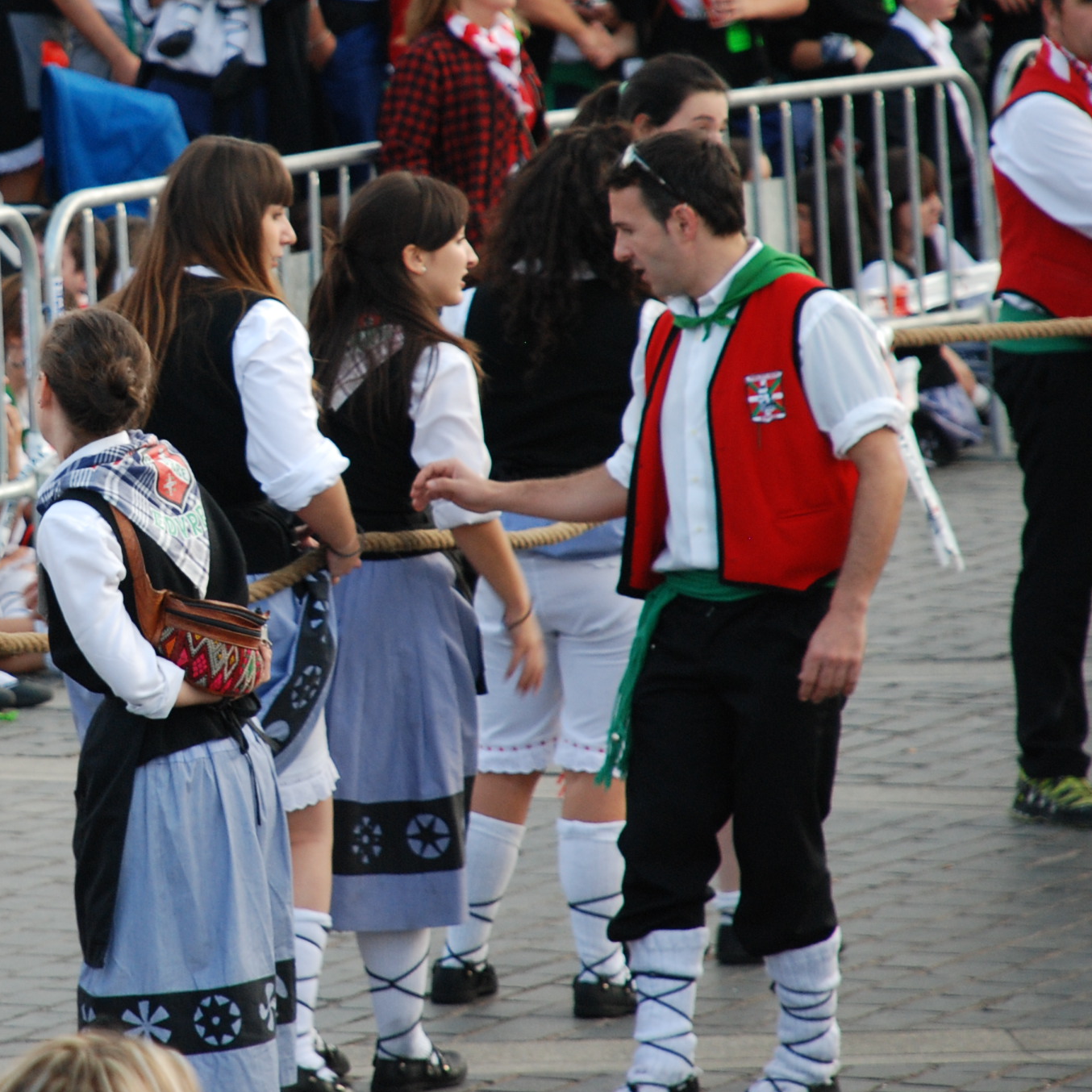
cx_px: 39
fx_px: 13167
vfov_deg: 4.7
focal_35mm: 369
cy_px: 370
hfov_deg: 4.7
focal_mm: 135
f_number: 5.6
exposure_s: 1/80
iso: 400
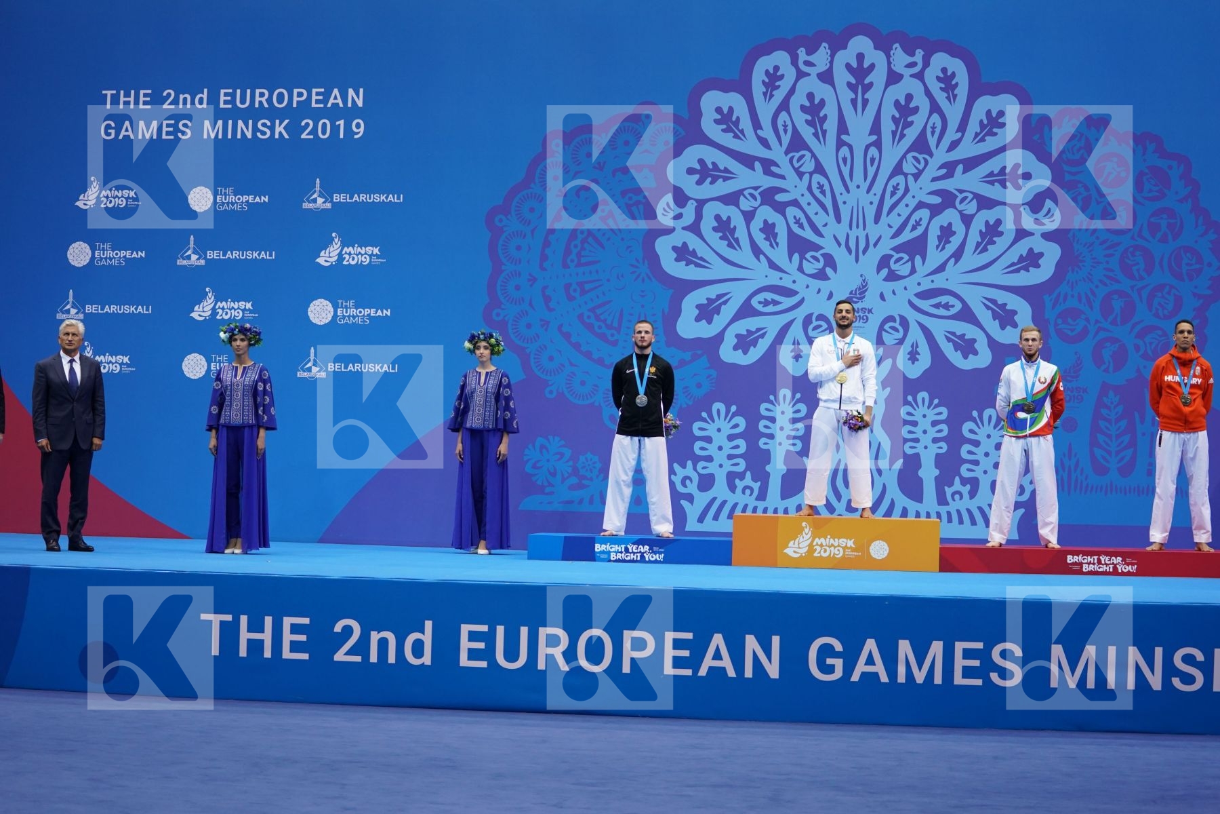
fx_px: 2372
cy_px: 407
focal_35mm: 70
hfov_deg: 28.8
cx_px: 610
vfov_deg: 19.5
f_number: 2.8
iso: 1250
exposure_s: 1/1000
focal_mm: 70
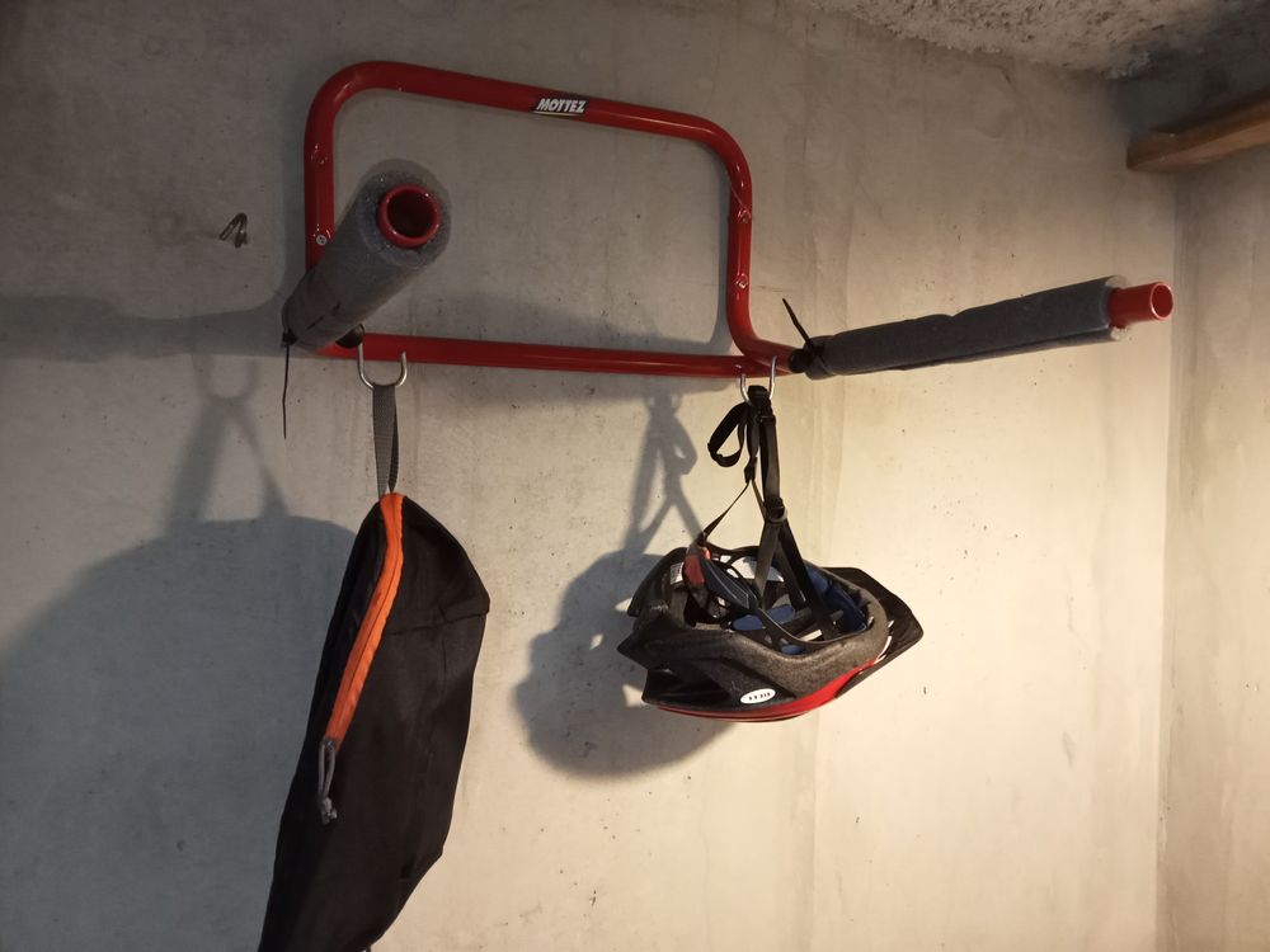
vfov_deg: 49.7
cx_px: 635
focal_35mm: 28
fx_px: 1027
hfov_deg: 63.4
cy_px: 476
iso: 1126
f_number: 2.2
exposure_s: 1/33.3
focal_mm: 3.46
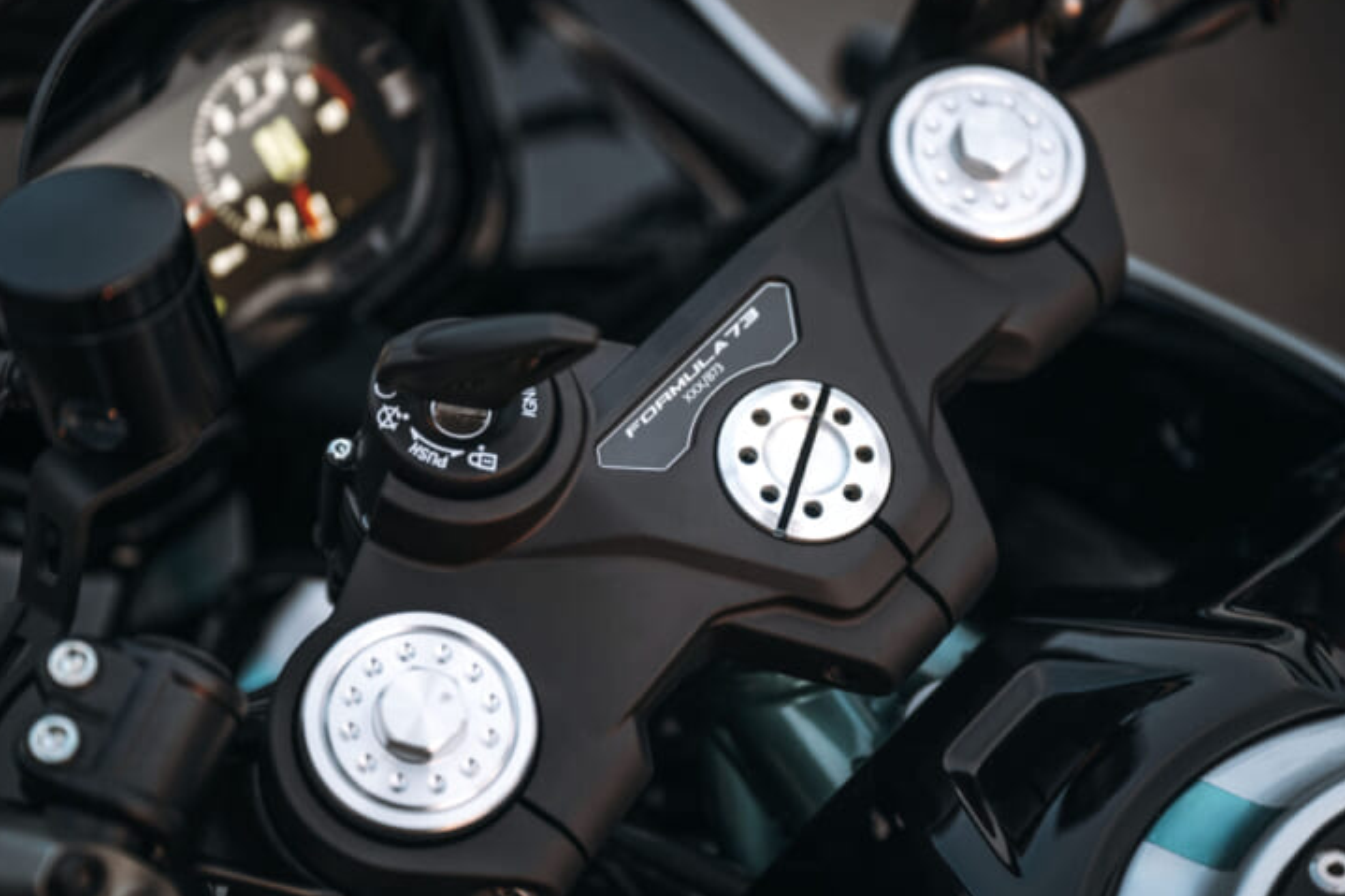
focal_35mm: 63
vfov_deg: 21.6
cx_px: 696
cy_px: 468
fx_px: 2353
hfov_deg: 31.9
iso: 100
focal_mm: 59
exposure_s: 1/60
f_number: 2.8
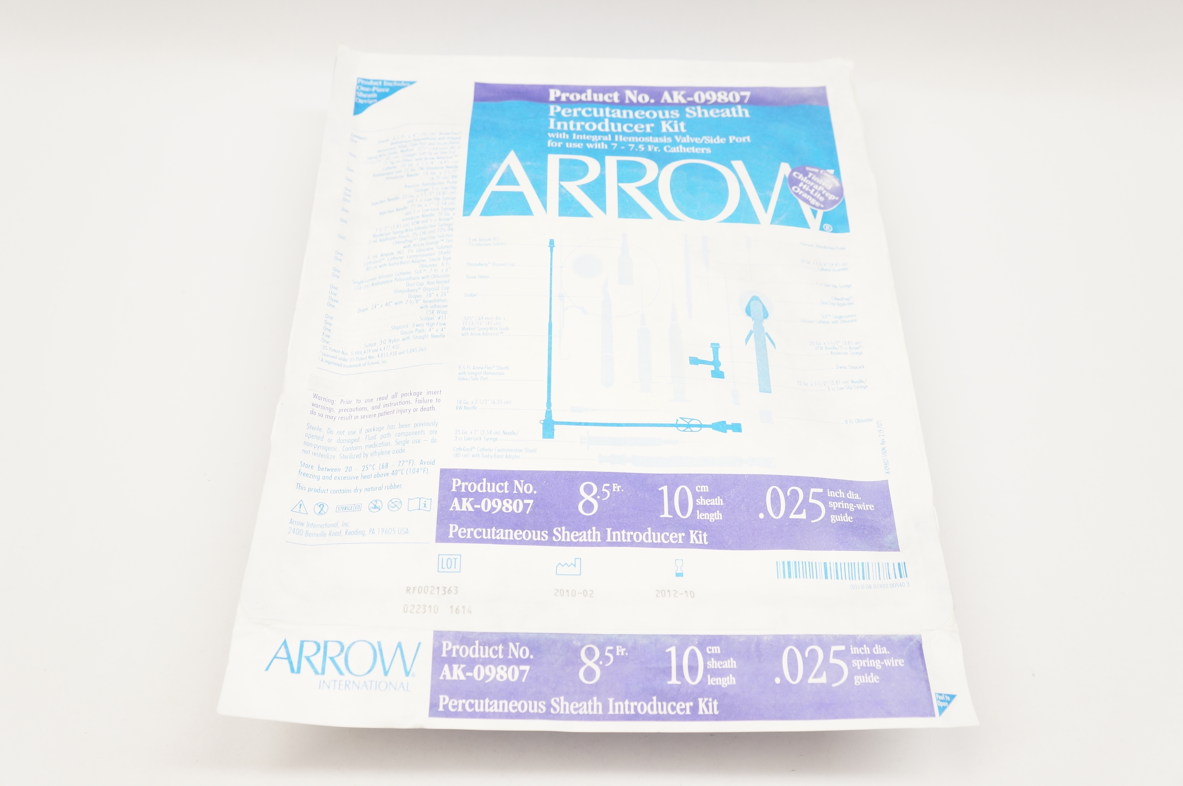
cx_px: 592
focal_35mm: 34
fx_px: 1132
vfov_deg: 38.3
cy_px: 393
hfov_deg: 55.2
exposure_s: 1/60
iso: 400
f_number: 5.6
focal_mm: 23
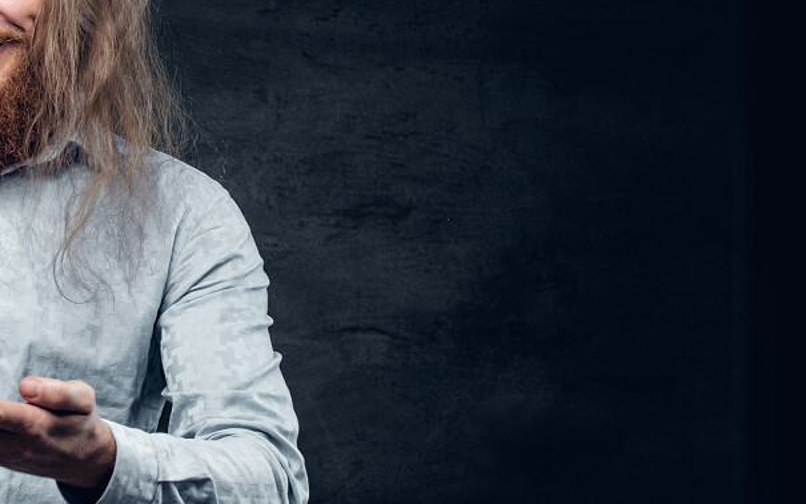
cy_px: 295
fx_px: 3975
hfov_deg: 11.5
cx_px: -11
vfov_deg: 7.2
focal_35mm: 181
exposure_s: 1/180
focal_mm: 56
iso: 320
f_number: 5.6
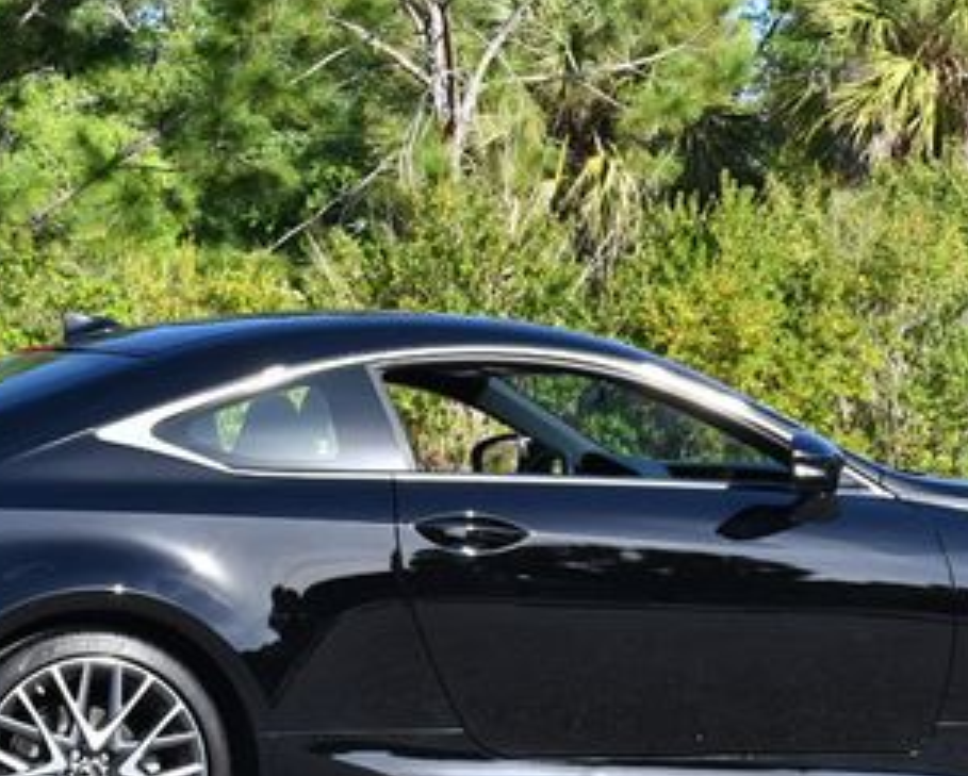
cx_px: 412
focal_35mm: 111
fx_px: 3183
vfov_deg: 13.9
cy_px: 396
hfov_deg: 17.3
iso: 200
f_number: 8
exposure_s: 1/250
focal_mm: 28
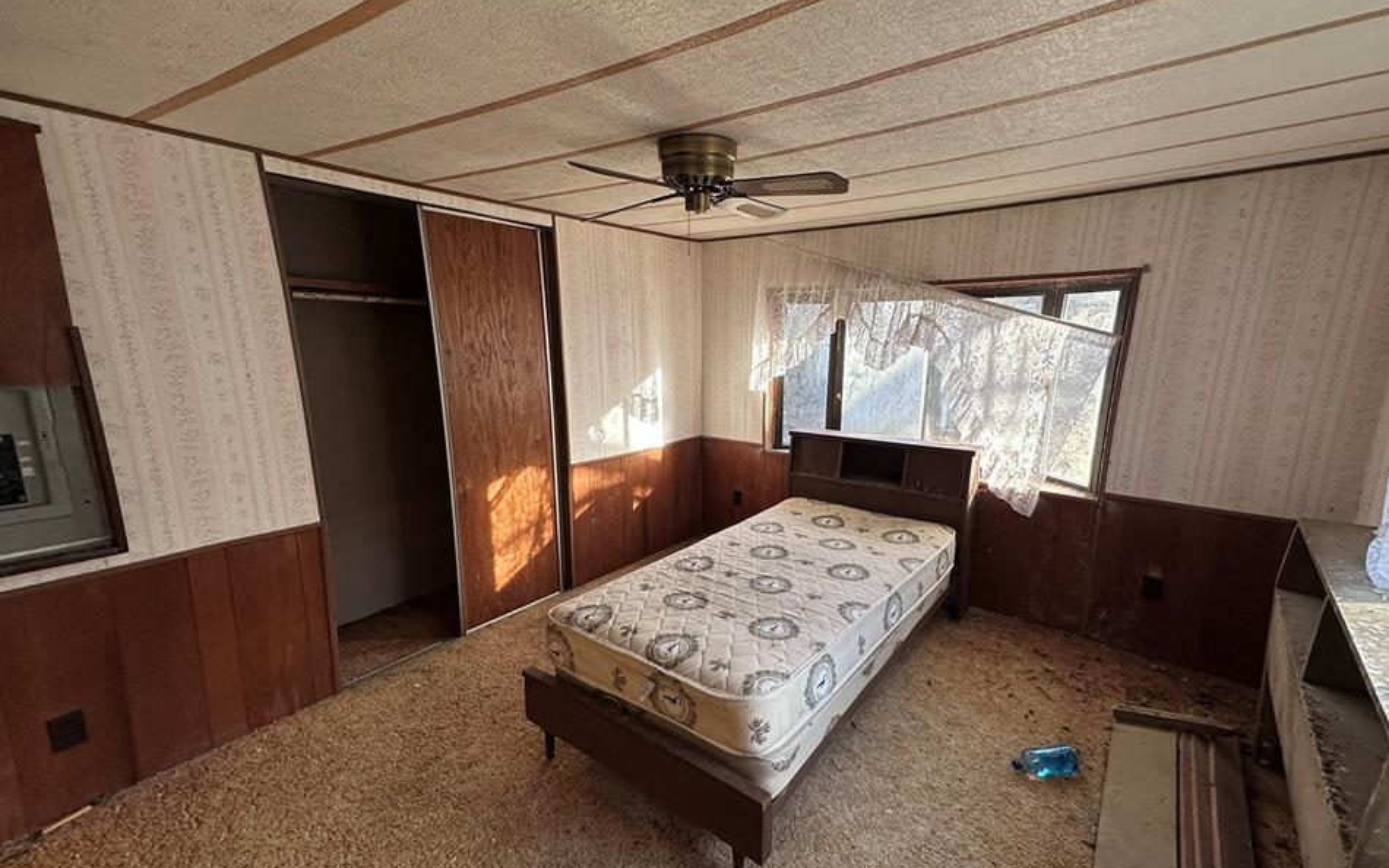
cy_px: 454
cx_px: 725
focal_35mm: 16
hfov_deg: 97.7
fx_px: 606
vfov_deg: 71.2
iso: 100
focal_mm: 2.22
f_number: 2.2
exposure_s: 1/99
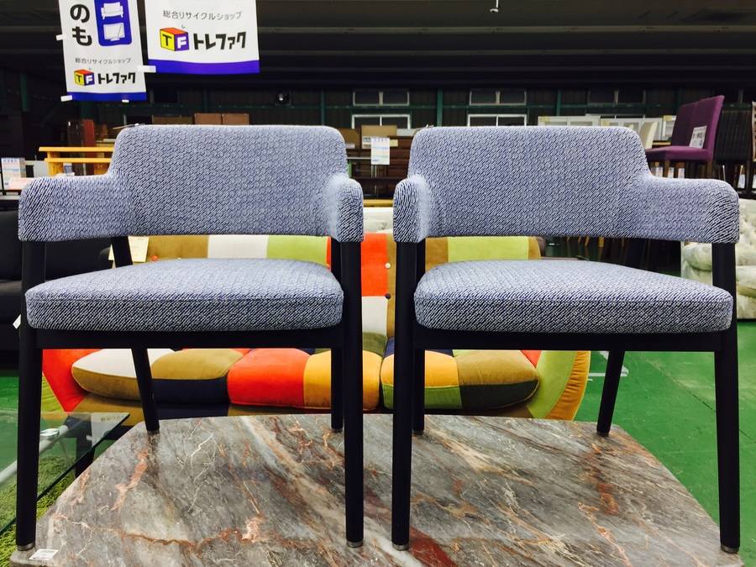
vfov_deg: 48.2
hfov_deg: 61.7
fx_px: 633
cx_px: 378
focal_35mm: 29
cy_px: 284
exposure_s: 1/30
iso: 32
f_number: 2.2
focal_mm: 4.15
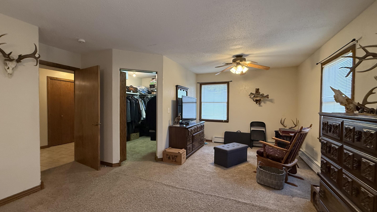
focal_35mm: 16
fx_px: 160
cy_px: 110
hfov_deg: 99.3
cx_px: 180
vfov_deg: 67.1
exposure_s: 1/120
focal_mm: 2.22
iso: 400
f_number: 2.2
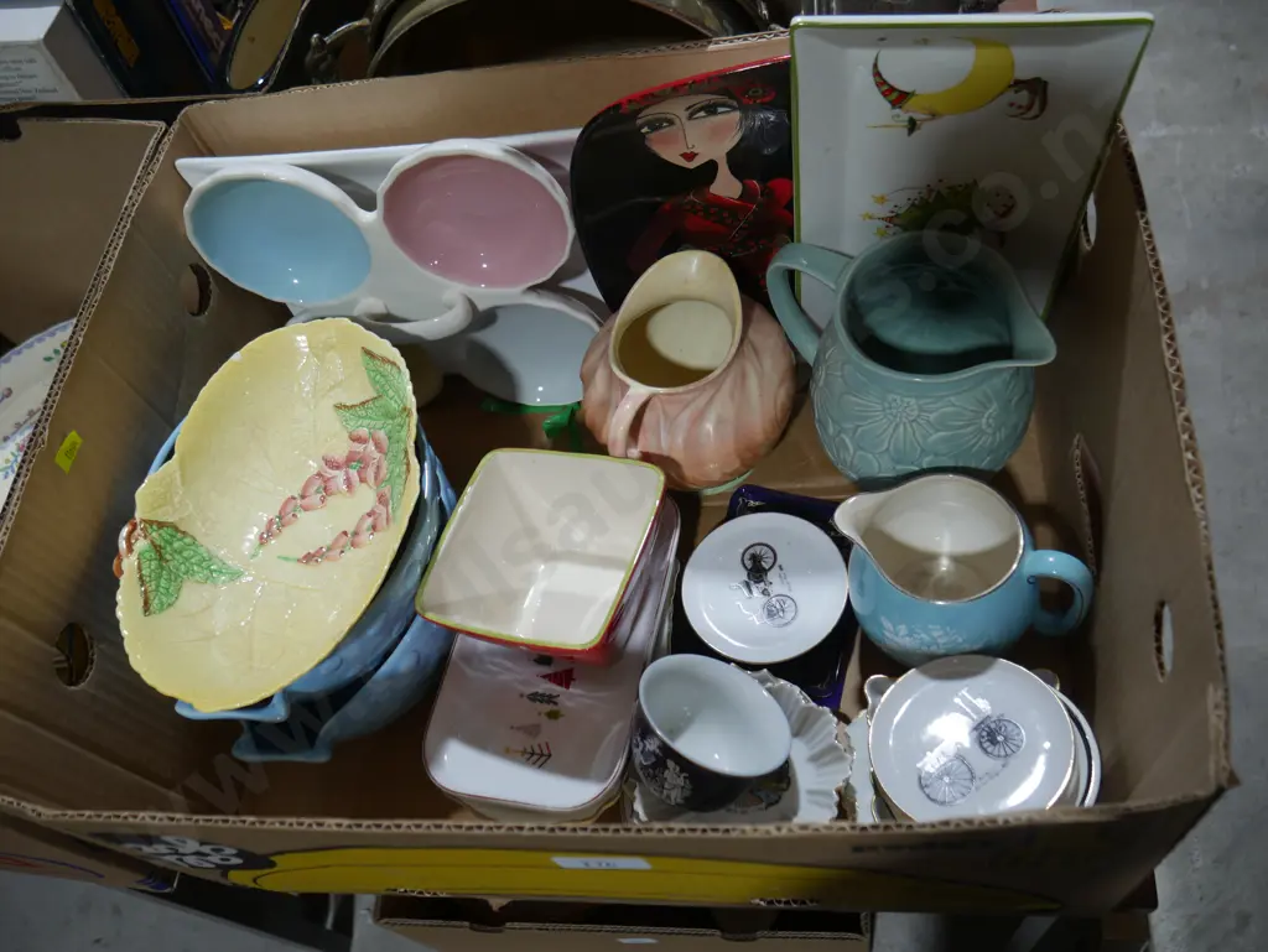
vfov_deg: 46.8
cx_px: 634
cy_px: 476
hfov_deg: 59.9
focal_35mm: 30
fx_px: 1099
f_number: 3.6
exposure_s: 1/100
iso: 200
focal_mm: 15
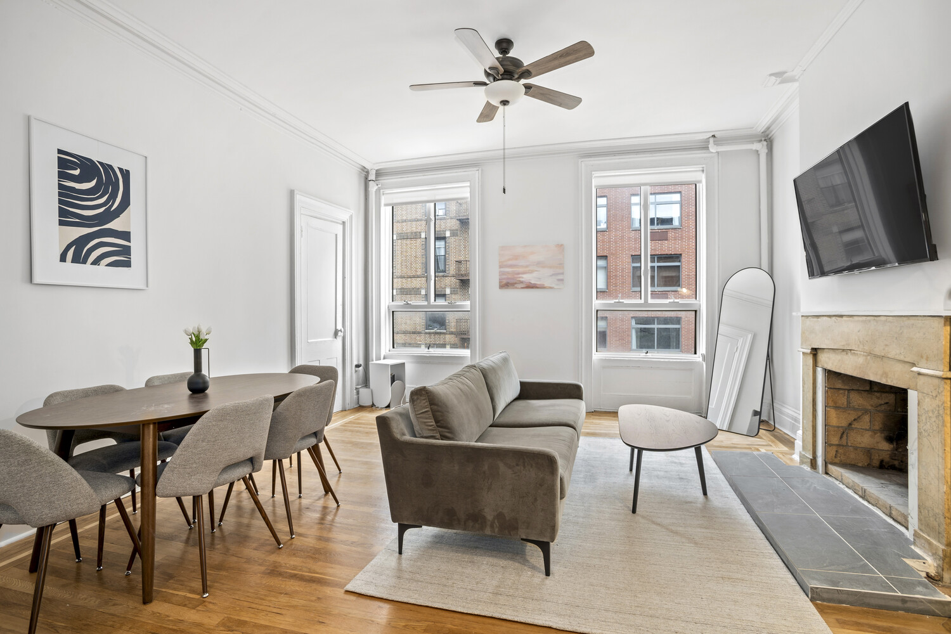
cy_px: 317
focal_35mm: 17
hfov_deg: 93.3
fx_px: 449
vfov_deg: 70.4
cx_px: 476
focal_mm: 17
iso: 100
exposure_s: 1.6
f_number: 8
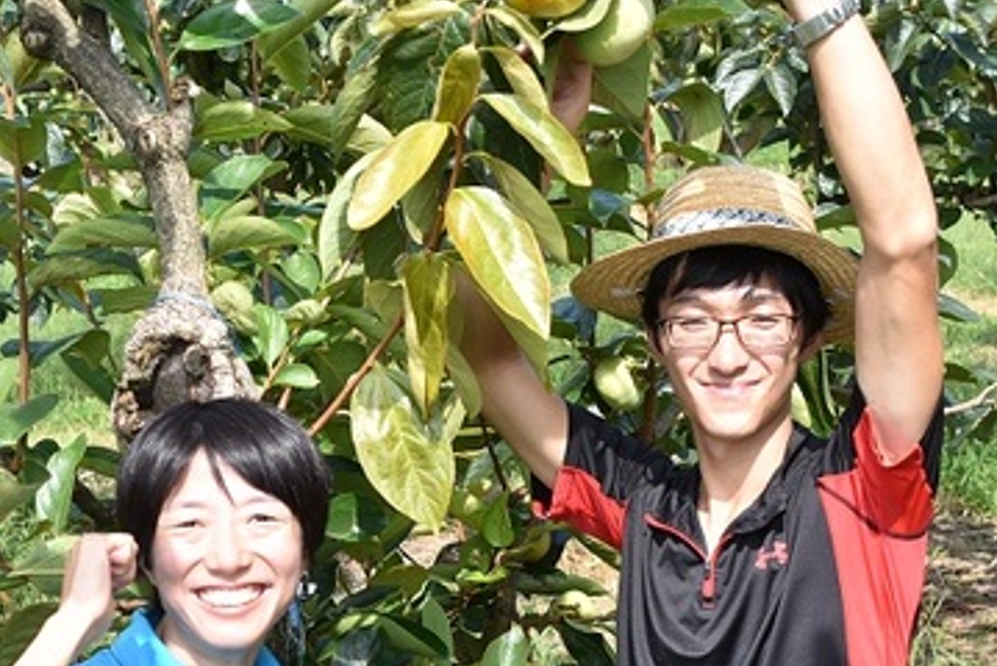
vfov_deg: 17.0
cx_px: 500
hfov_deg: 25.3
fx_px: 2217
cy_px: 455
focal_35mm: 80
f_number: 4.5
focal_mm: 26
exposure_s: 1/250
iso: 100
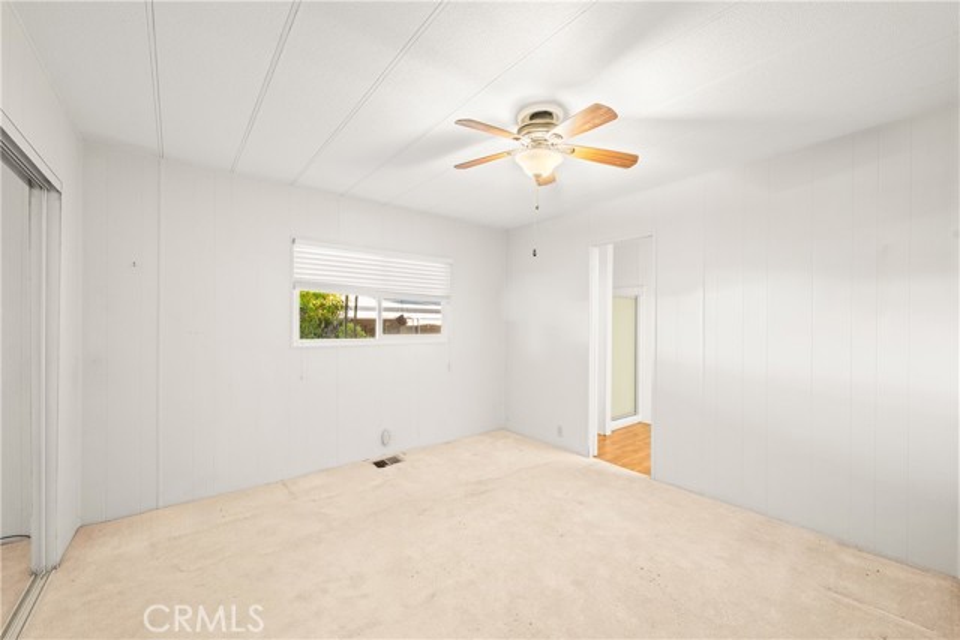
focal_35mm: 14
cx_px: 480
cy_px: 320
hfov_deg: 104.2
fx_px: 373
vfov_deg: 81.2
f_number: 8
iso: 1000
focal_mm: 14
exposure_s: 1/5
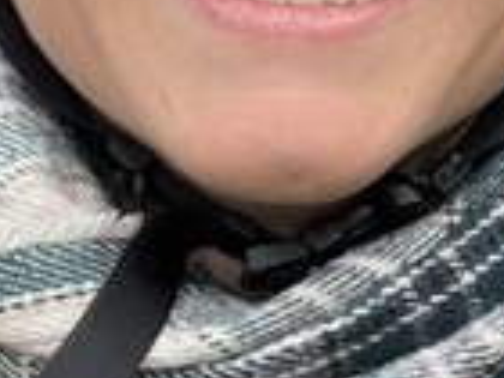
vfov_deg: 10.0
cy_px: 29
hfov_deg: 11.1
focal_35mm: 147
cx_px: 1249
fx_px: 2140
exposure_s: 1/179
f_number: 2.2
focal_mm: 2.71
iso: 32
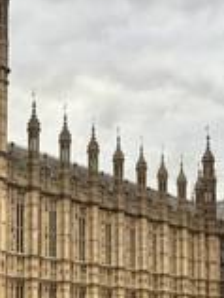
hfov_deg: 14.7
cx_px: -64
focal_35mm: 97
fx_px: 835
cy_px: 241
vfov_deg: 20.0
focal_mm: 6.76
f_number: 1.78
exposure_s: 1/121
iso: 64
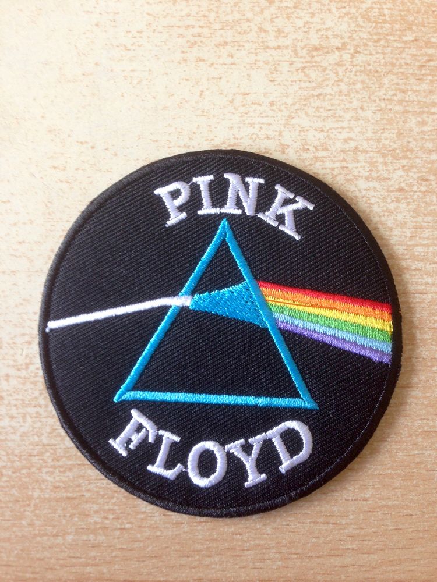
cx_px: 218
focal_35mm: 33
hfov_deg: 42.9
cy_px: 291
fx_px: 555
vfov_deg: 55.4
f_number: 2.4
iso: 80
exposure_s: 1/20
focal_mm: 4.12
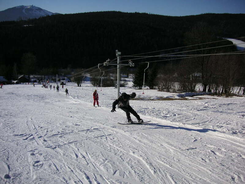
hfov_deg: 50.1
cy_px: 92
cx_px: 122
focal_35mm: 37
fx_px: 262
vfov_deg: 38.7
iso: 50
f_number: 6.7
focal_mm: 6.1
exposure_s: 1/350
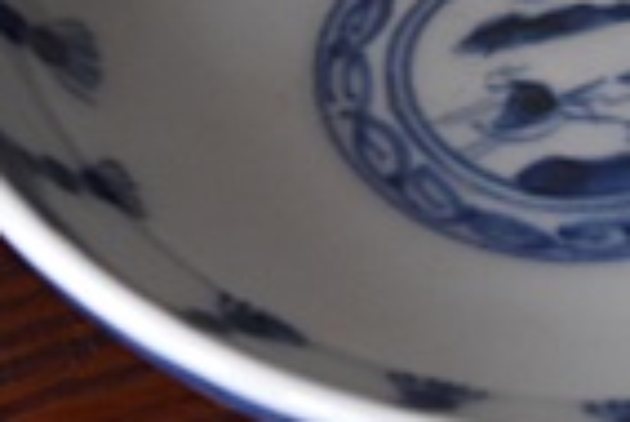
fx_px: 8125
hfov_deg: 4.4
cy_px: -287
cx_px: -293
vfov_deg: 3.0
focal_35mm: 464
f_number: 5.6
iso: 800
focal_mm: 55
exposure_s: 1/20
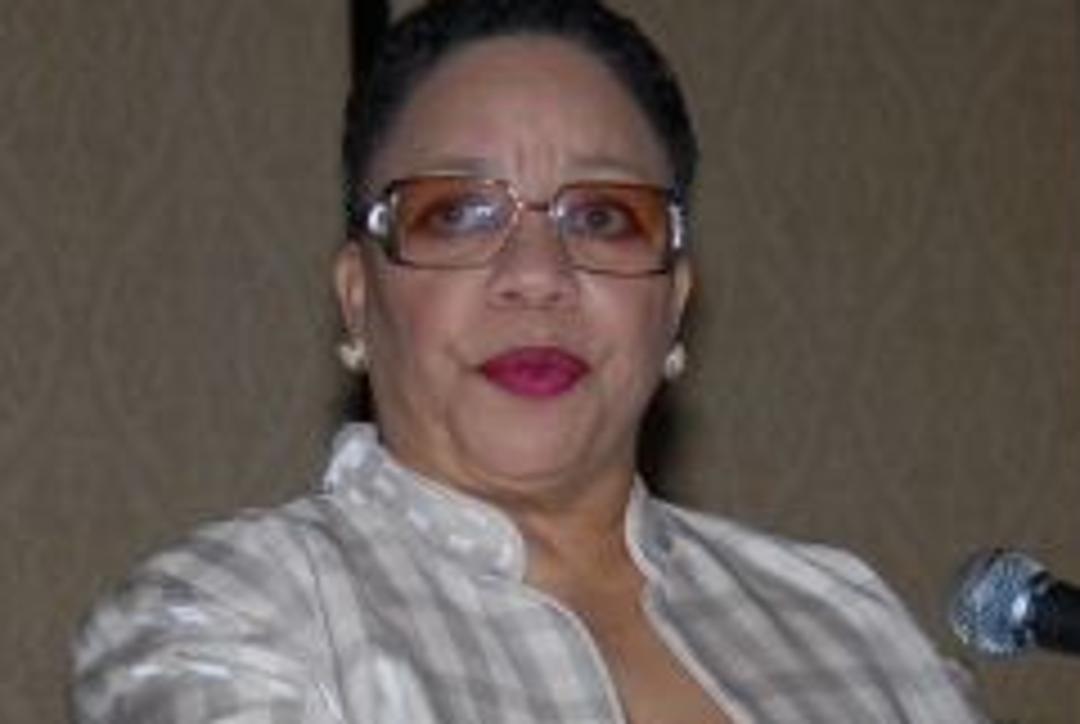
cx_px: 562
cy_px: 427
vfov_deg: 5.2
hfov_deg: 7.7
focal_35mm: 267
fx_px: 8023
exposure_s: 1/60
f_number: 5.6
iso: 200
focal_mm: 95
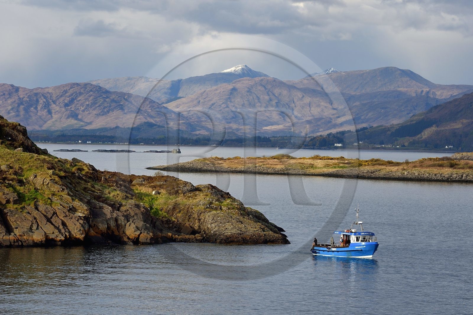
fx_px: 2626
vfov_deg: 6.9
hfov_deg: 10.3
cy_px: 158
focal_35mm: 200
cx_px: 236
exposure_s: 1/320
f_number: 10
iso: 200
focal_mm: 200
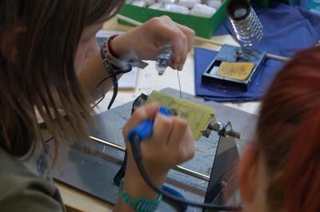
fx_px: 665
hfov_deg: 27.0
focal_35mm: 75
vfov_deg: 18.1
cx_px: 160
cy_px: 106
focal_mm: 50
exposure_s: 1/13
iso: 200
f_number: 5.6
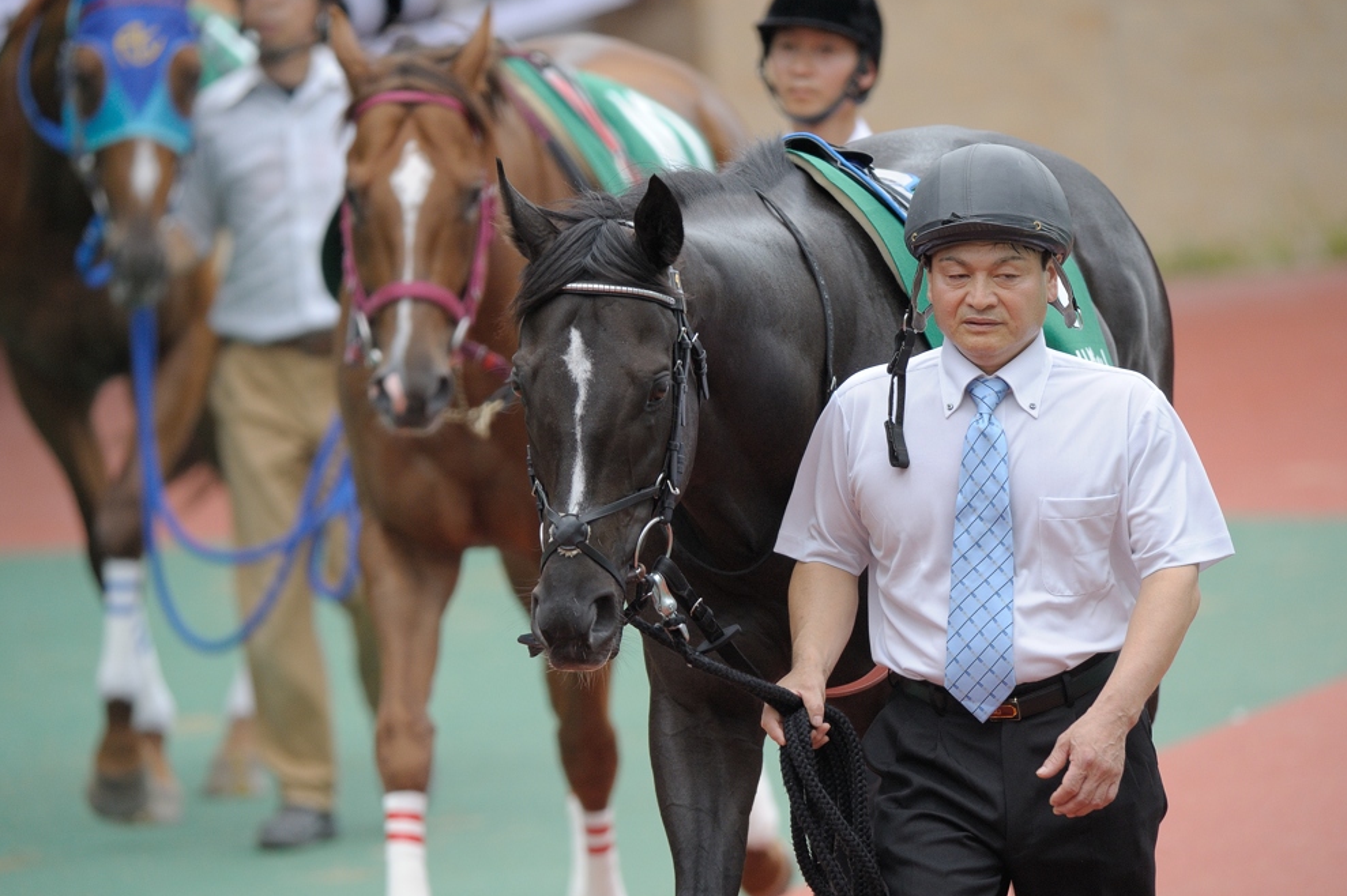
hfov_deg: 3.3
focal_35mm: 621
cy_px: 457
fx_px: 23219
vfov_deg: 2.2
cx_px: 665
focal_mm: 600
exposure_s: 1/1000
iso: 1250
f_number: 5.6
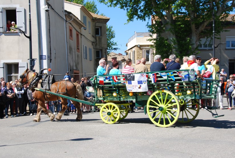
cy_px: 75
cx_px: 110
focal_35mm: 57
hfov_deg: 35.2
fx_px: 370
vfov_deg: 24.1
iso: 100
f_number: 7.1
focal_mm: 35
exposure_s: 1/200
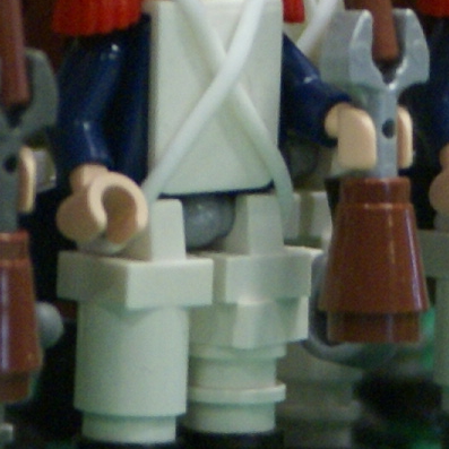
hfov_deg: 1.9
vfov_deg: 1.9
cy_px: 120
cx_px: 299
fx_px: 13648
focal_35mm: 930
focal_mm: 100
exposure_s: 1/13
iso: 400
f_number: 5.6
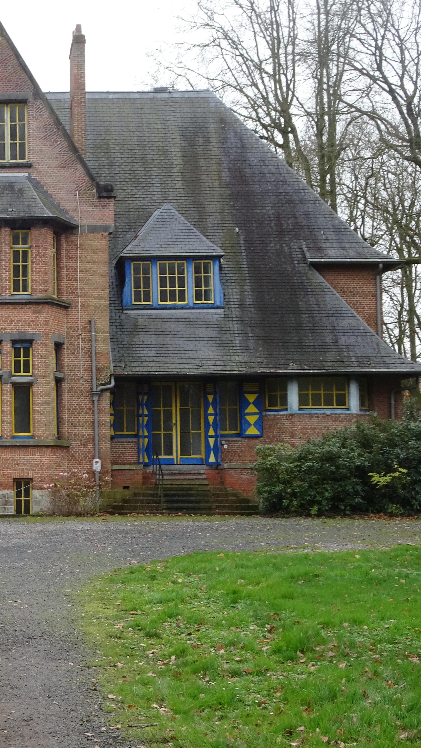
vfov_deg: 34.9
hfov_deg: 19.1
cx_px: -55
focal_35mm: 60
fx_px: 1191
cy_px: 374
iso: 100
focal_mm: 7.05
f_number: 4
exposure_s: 1/50
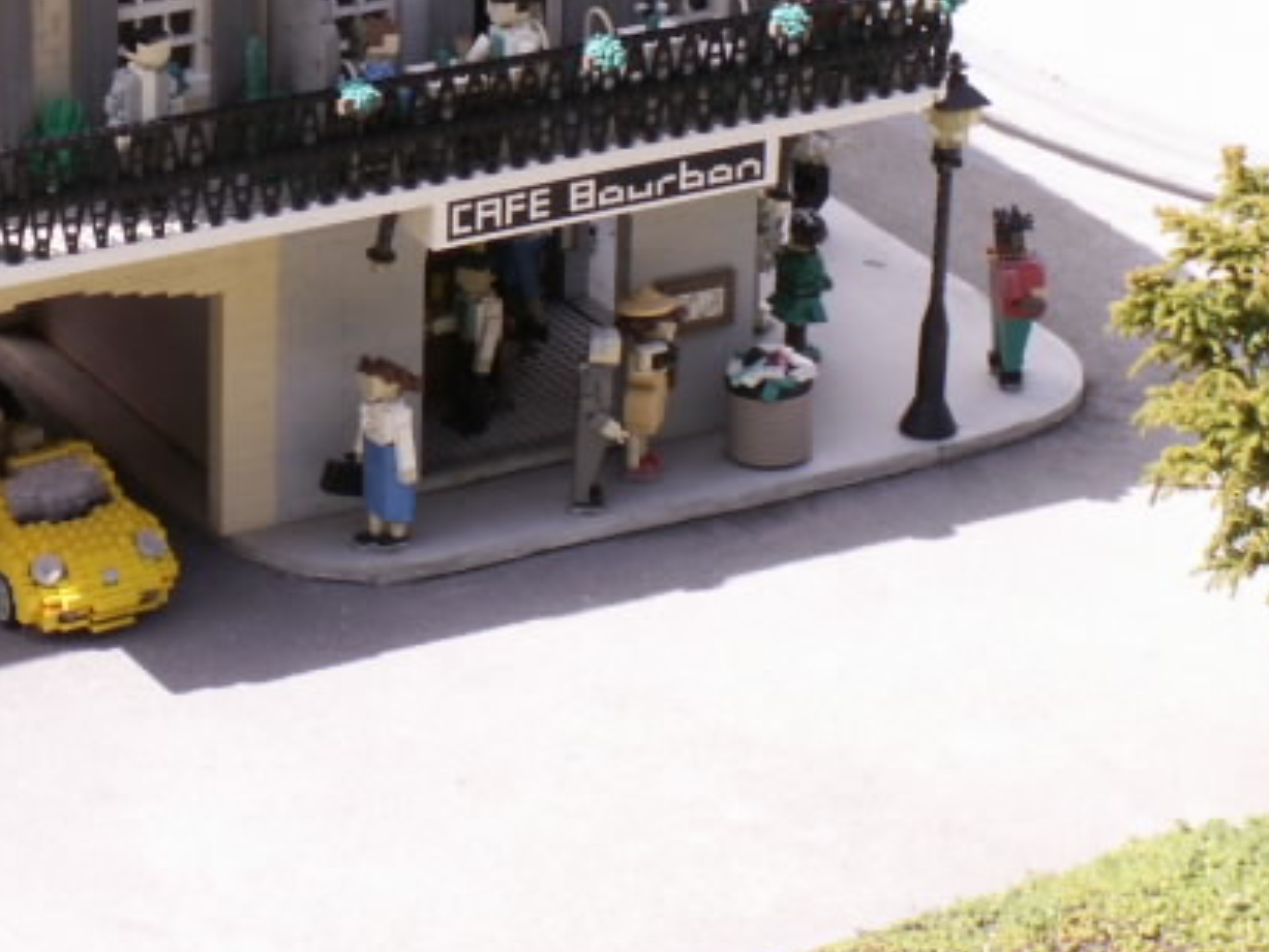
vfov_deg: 9.3
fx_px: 5831
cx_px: 230
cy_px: -53
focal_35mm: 159
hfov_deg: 12.4
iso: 50
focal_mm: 10.8
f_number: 5.6
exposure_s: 1/125
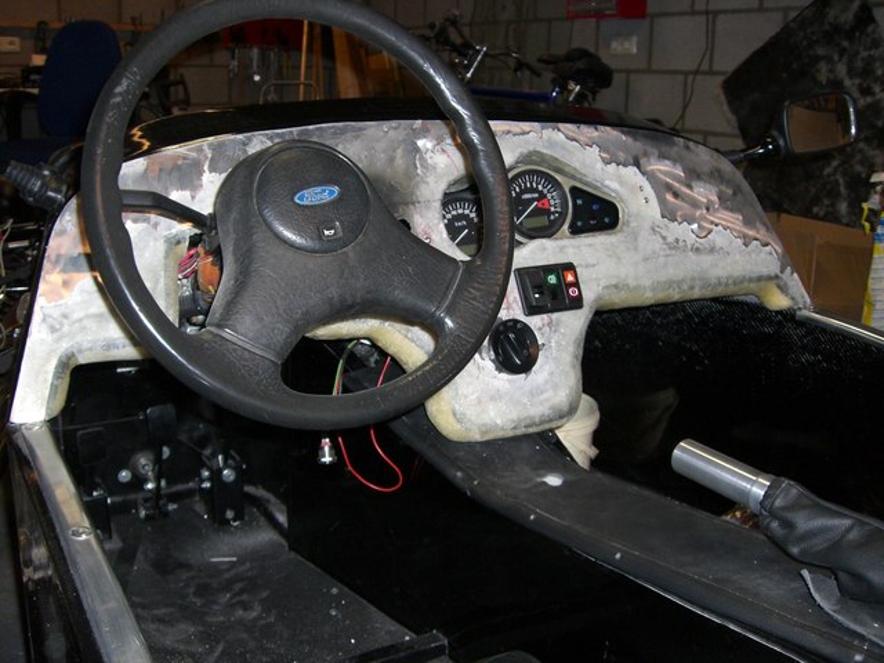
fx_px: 970
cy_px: 332
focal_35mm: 38
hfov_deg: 49.0
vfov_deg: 37.7
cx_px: 442
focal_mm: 6.2
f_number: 2.7
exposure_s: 1/60
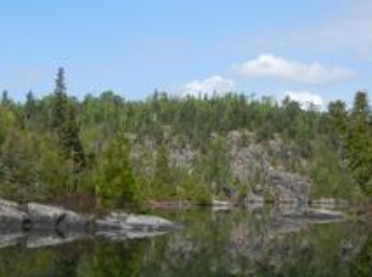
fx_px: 687
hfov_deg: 30.3
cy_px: 122
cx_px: 159
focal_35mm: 64
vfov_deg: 22.9
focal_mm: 6.1
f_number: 4.2
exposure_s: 1/800
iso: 125
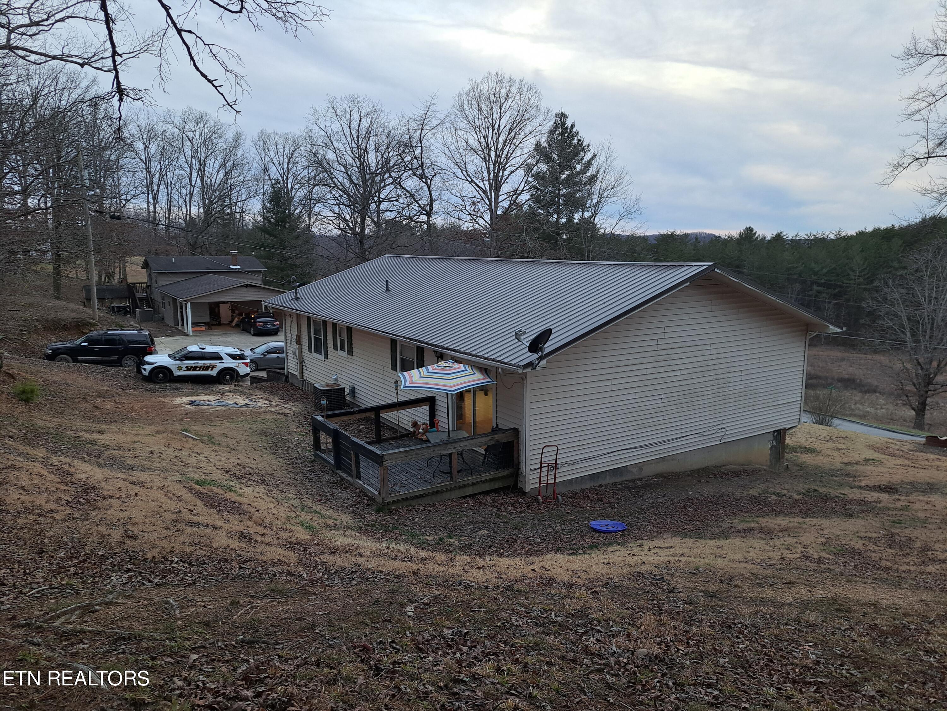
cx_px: 474
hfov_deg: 71.6
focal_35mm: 24
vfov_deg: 56.8
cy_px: 356
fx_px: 657
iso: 50
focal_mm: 5.23
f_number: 1.8
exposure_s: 1/60
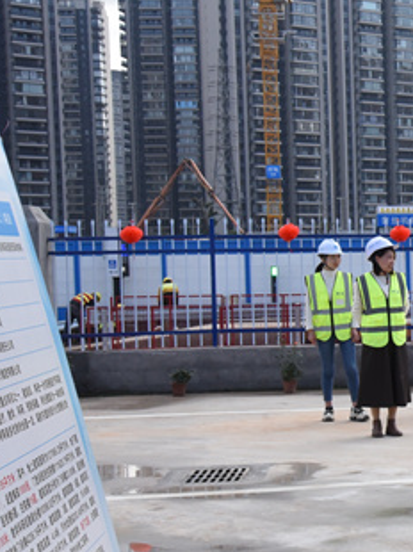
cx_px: 632
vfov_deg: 22.5
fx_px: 1386
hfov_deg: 15.5
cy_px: 319
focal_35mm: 87
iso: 2000
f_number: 14
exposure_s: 1/800
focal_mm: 35
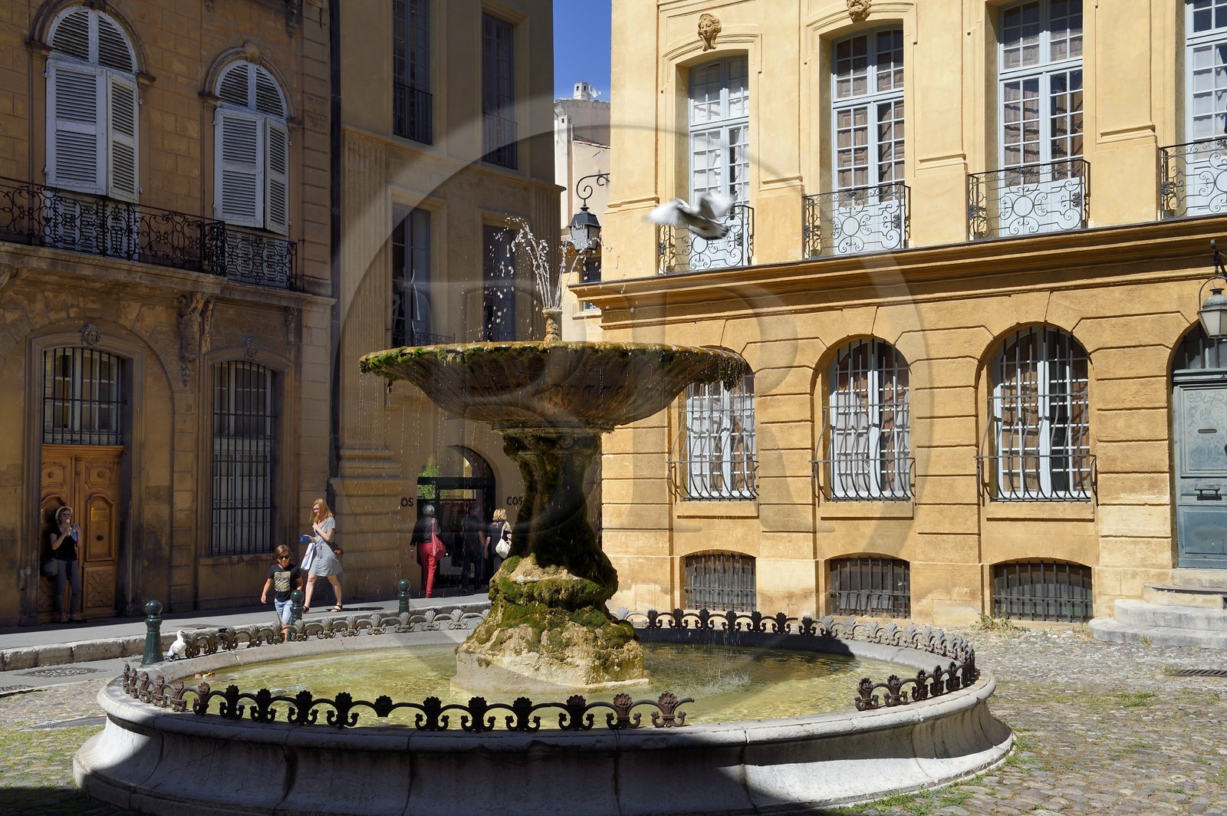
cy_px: 408
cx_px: 614
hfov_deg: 44.5
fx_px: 1498
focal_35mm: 44
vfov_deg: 30.5
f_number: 14
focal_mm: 44
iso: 200
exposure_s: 1/200
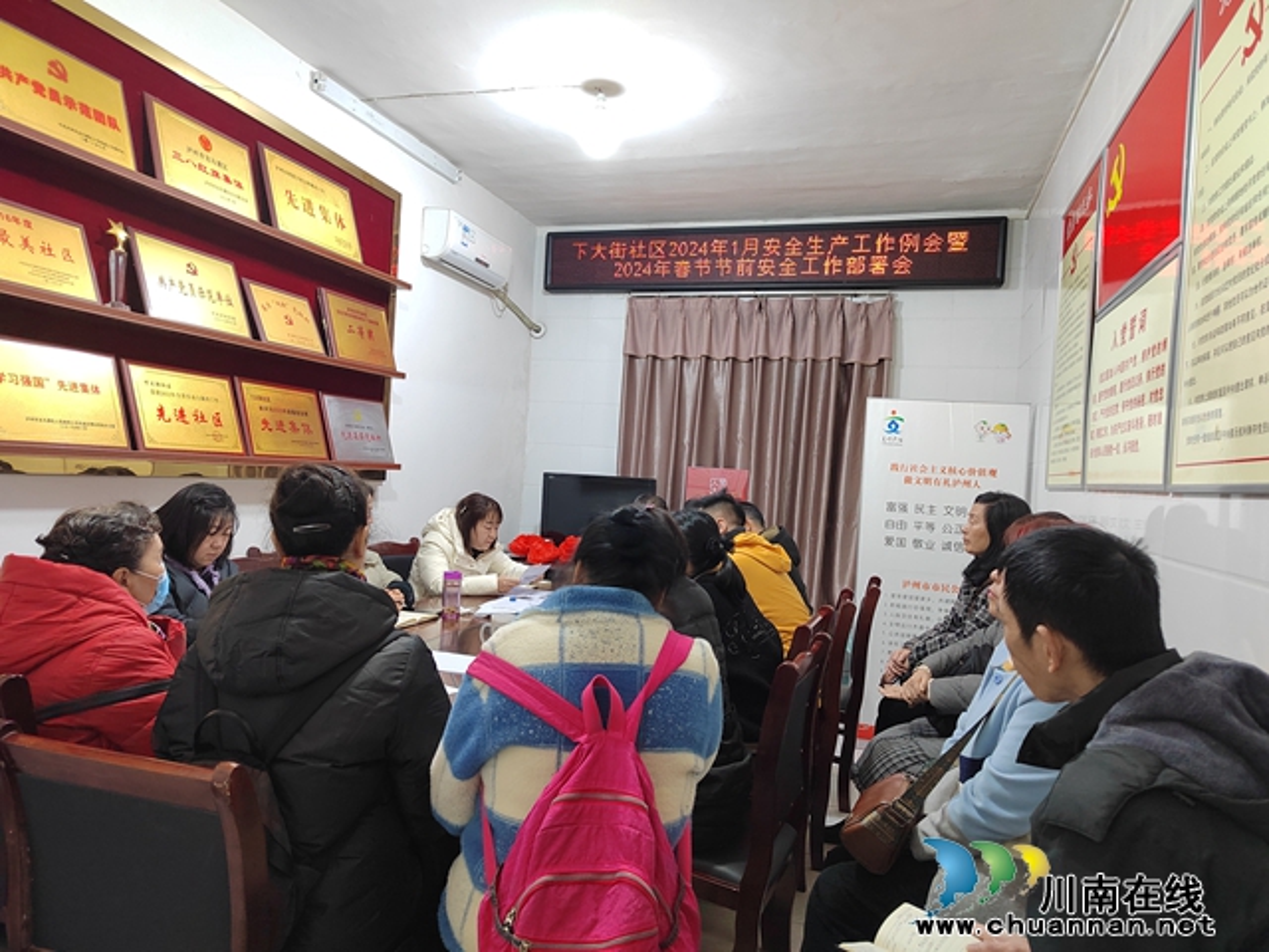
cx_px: 634
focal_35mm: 23
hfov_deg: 73.9
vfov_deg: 58.9
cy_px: 476
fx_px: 843
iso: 1772
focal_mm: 5.52
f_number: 1.9
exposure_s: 1/50
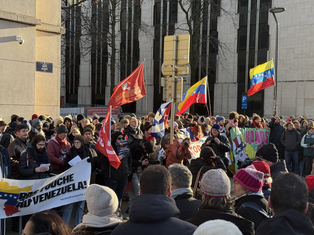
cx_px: 157
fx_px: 435
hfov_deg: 39.7
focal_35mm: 48
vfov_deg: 30.3
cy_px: 118
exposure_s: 1/583
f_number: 1.78
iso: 80
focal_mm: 6.76
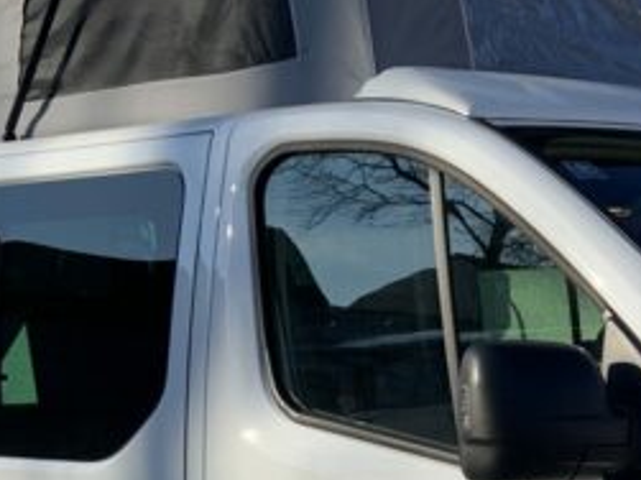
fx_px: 1962
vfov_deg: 13.8
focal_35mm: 106
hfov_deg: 17.7
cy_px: 470
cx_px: 761
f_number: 1.8
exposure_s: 1/1513
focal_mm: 4.25
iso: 25
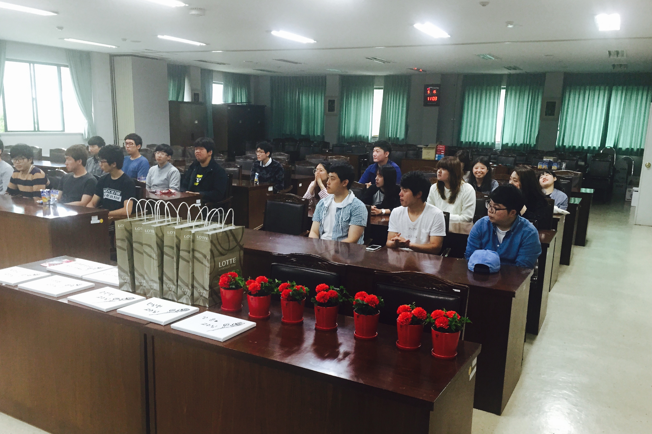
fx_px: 561
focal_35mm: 31
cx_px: 329
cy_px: 244
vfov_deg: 42.2
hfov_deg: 60.3
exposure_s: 1/30
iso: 125
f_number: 2.2
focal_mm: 4.15
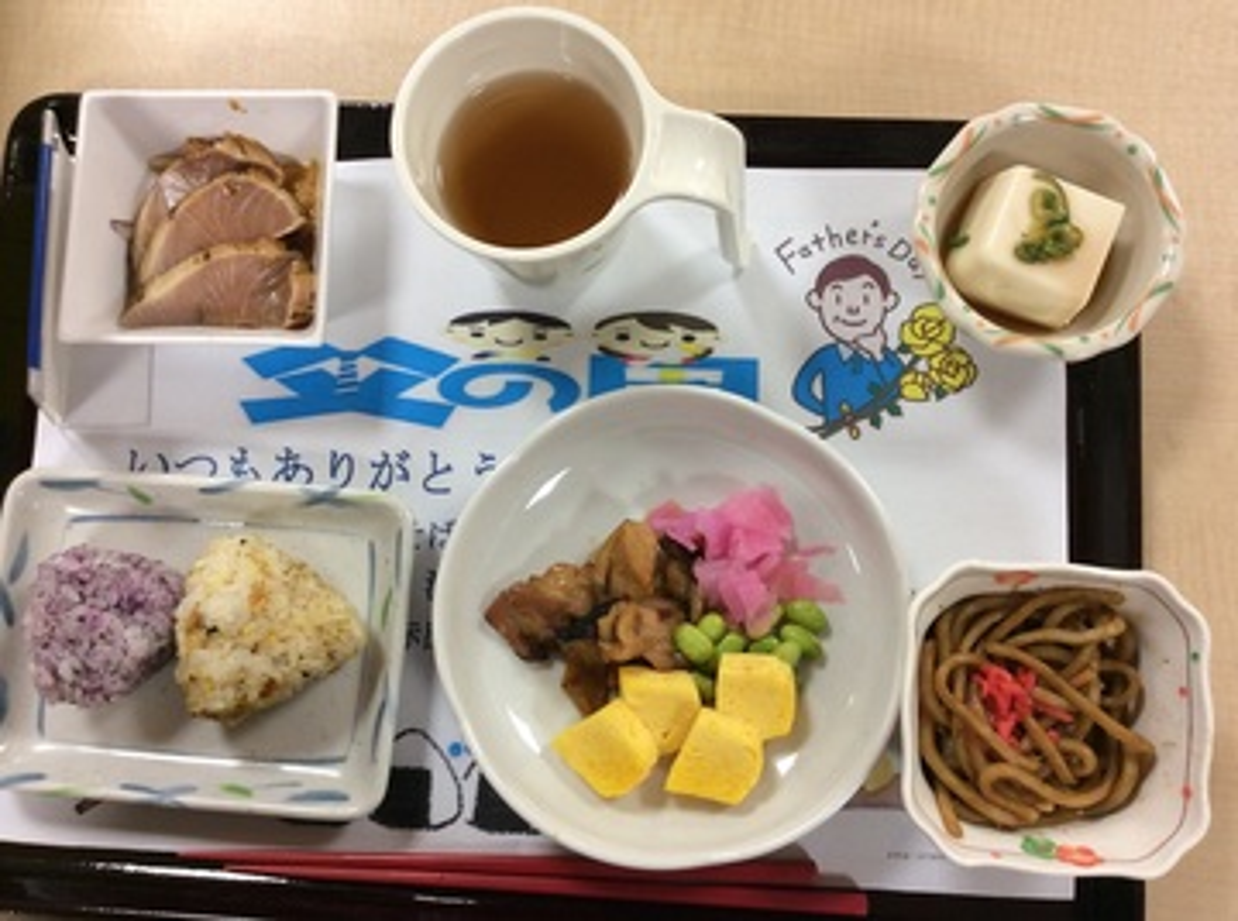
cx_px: 619
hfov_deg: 55.5
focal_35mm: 33
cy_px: 460
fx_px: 1177
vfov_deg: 42.8
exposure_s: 1/24
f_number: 2.4
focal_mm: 3.3
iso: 50
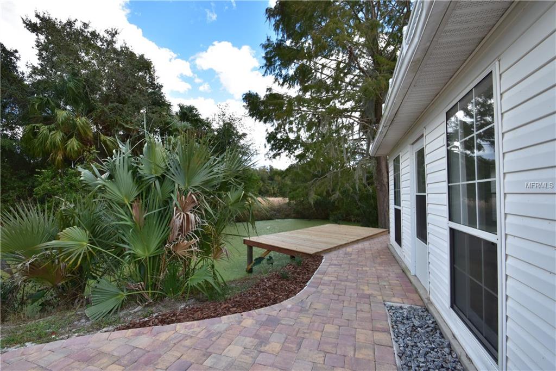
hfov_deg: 100.4
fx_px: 232
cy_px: 186
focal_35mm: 15
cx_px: 278
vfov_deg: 77.3
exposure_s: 1/250
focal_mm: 10
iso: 400
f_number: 10
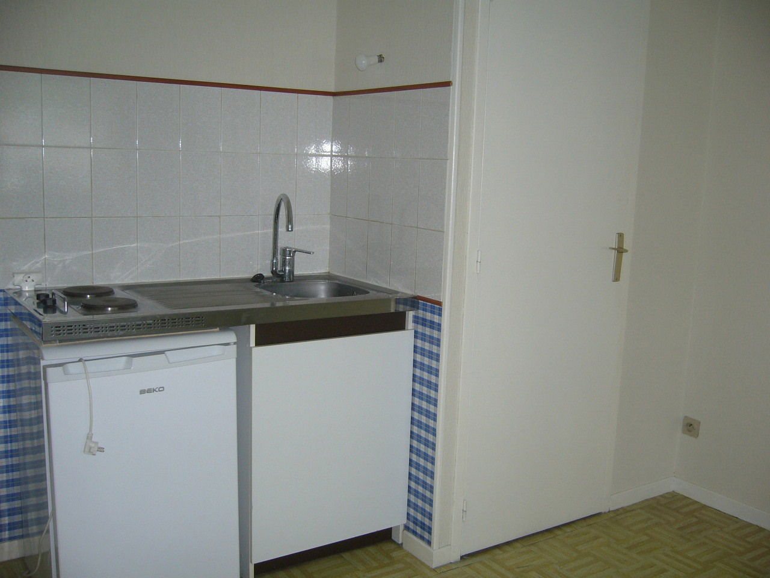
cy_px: 289
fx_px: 779
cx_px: 385
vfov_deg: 40.7
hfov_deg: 52.6
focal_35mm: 35
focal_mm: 5.8
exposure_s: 1/30
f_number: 2.8
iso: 100
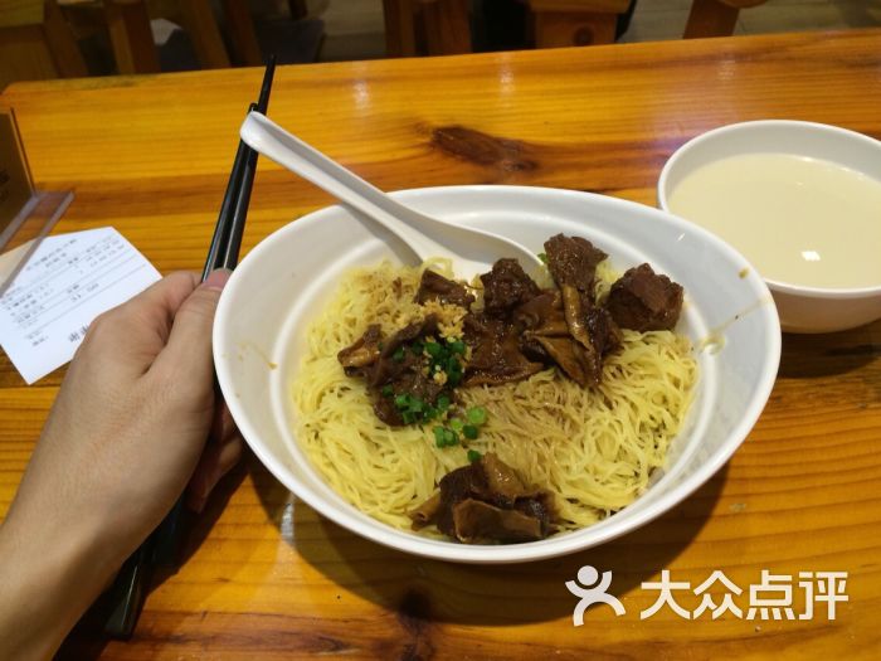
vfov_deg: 48.2
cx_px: 440
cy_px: 330
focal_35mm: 29
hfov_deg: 61.7
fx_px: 738
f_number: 2.2
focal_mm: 4.15
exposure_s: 1/30
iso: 40
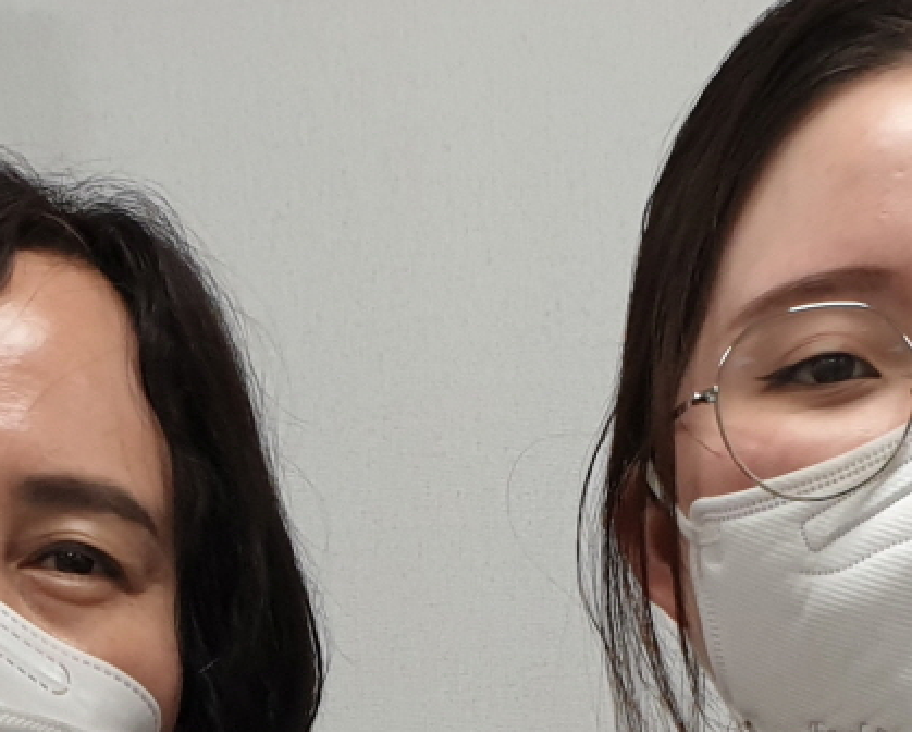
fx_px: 3269
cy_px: 1296
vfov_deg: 11.8
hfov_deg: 15.8
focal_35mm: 121
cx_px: 181
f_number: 2.4
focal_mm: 4.3
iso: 80
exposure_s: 1/120
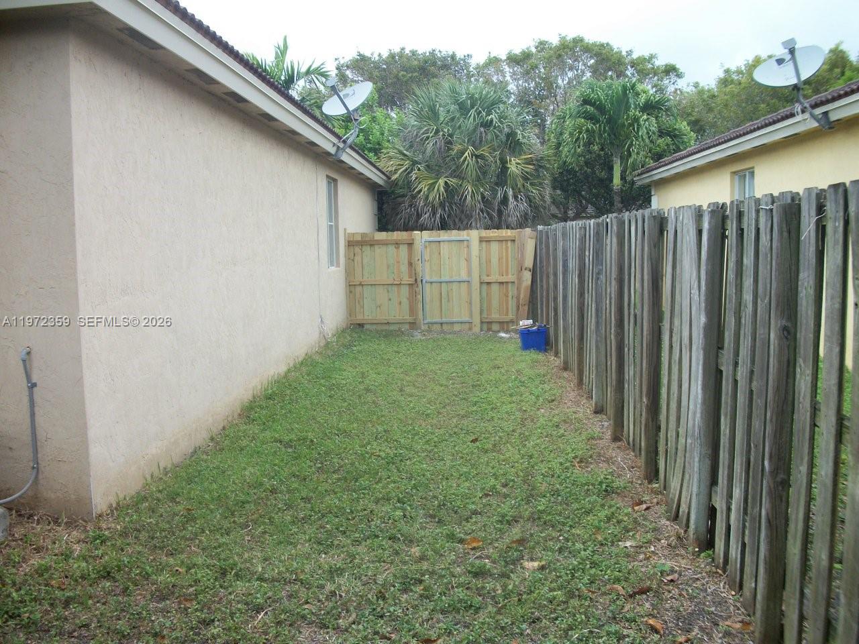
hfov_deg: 56.8
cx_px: 430
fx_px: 794
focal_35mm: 32
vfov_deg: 44.2
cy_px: 322
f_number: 8.8
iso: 80
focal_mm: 5.7
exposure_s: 1/50
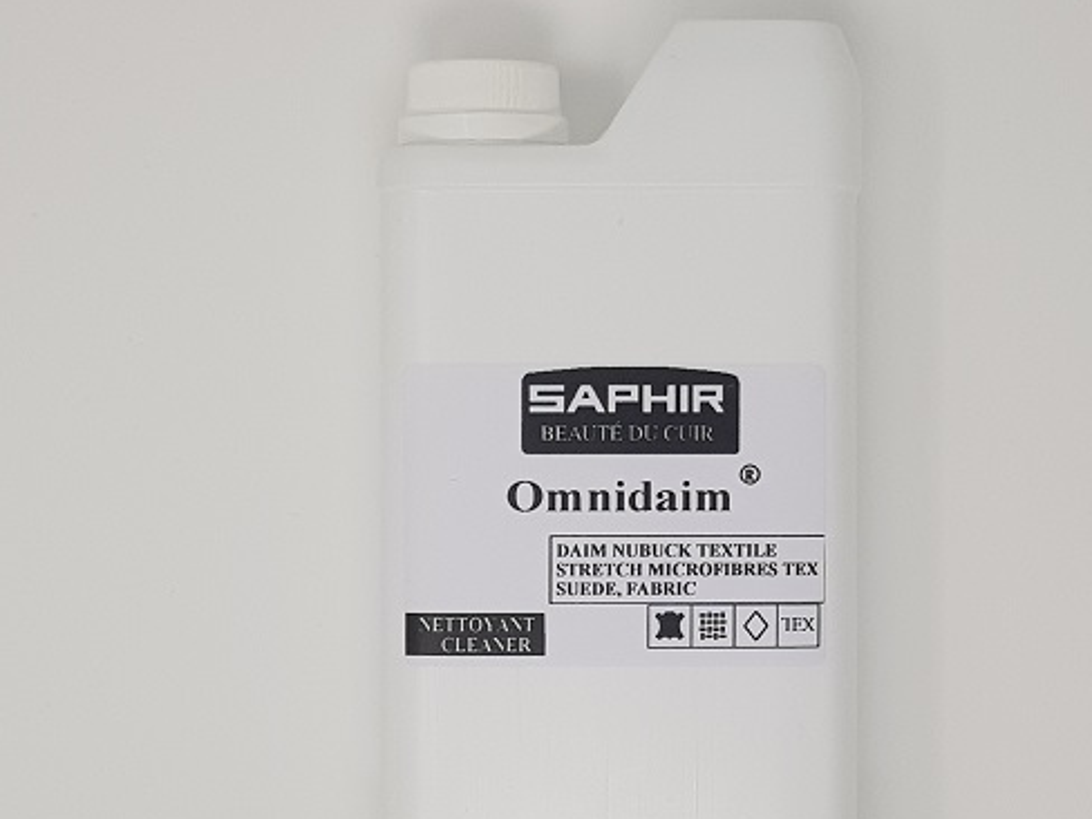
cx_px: 582
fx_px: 1009
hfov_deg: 56.8
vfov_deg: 44.1
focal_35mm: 32
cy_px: 456
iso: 40
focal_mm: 4.2
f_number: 1.7
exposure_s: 1/359
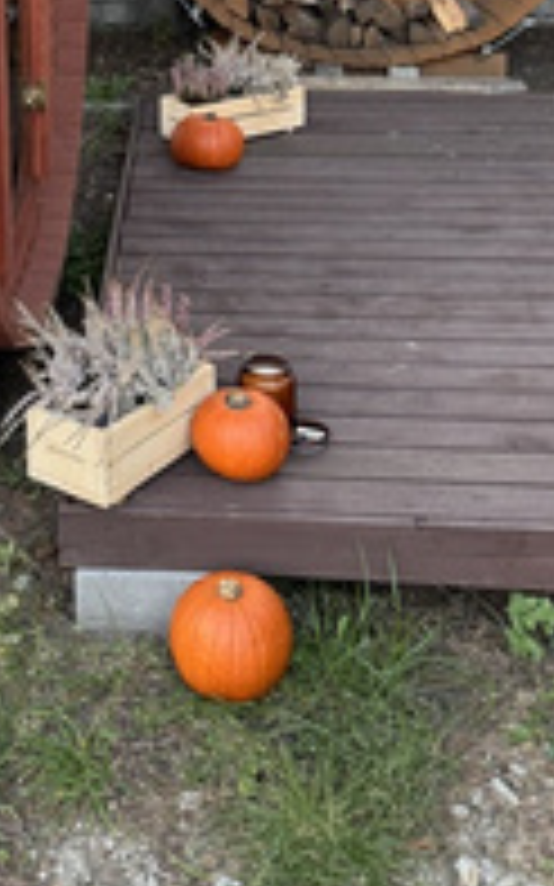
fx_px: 1402
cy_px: -81
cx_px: 68
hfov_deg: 21.9
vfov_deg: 31.3
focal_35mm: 58
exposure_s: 1/108
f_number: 1.78
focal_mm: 6.76
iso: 200
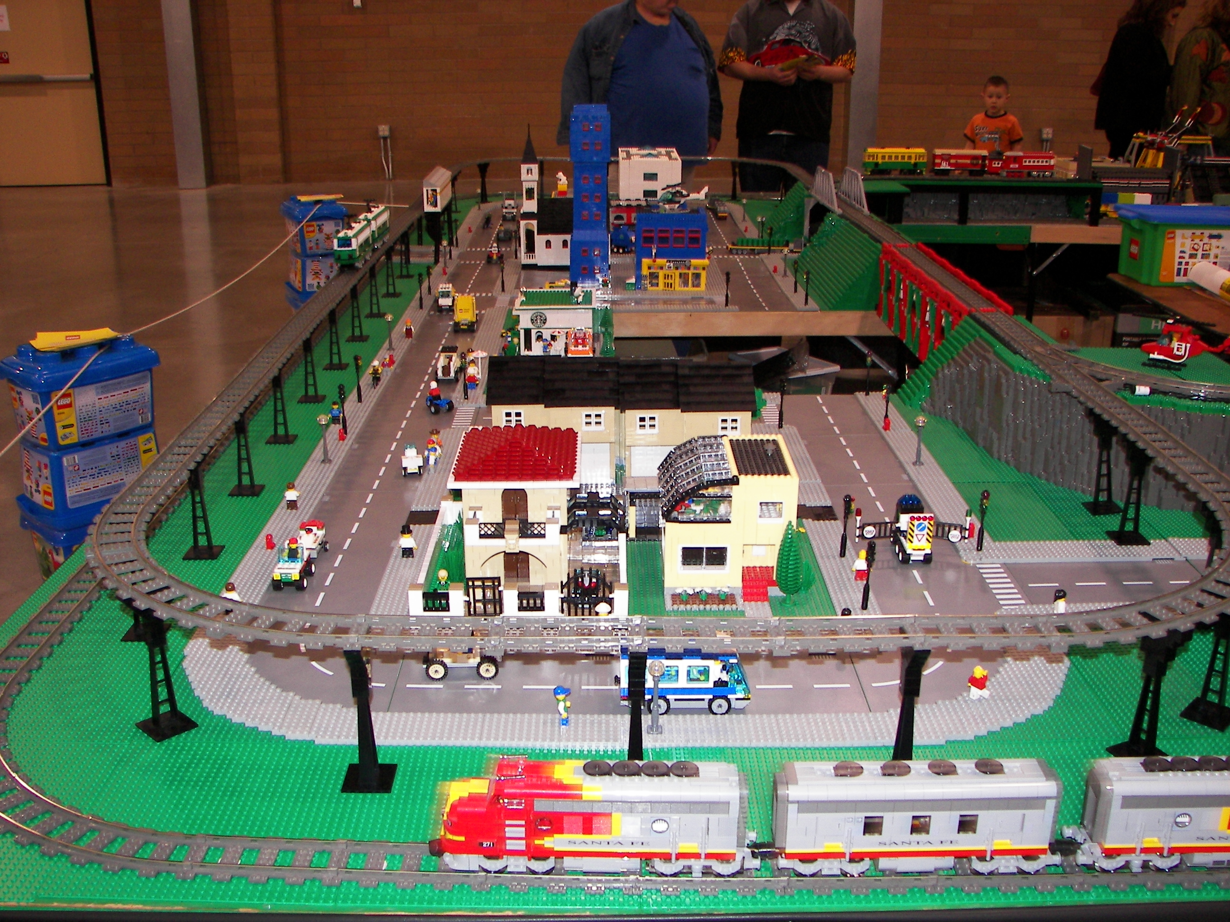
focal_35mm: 36
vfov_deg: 39.7
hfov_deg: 51.4
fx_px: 1279
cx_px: 615
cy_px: 461
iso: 100
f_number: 2.8
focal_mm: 6
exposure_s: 1/30
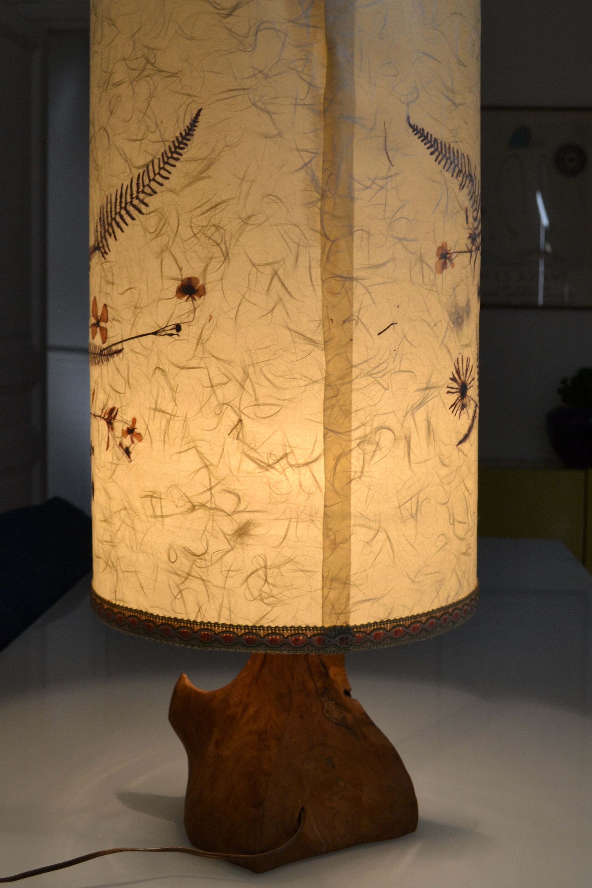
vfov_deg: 43.5
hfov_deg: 29.9
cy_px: 391
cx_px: 276
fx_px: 1110
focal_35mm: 45
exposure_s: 1/125
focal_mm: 22
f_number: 5.6
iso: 360
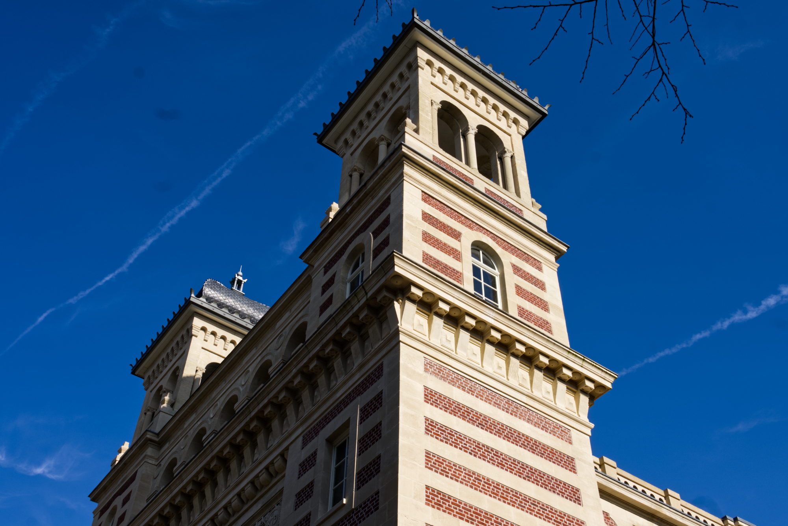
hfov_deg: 53.1
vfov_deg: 36.9
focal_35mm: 36
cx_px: 394
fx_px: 788
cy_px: 263
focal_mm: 24
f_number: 10
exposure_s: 1/200
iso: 100
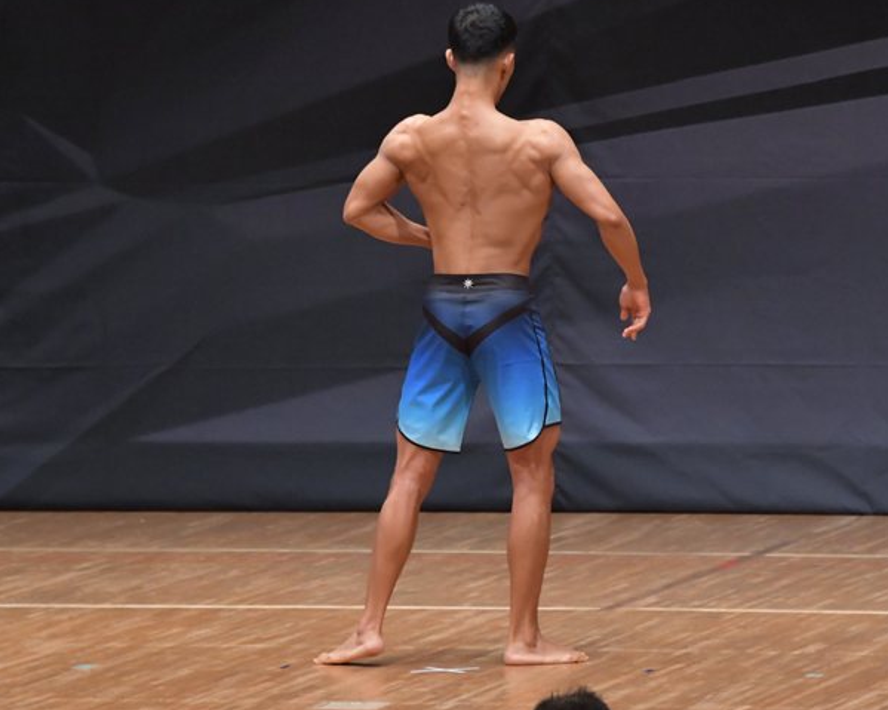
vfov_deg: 4.5
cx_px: 475
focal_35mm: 346
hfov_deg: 5.6
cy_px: 339
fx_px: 9092
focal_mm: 190
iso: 6400
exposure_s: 1/400
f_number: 5.6
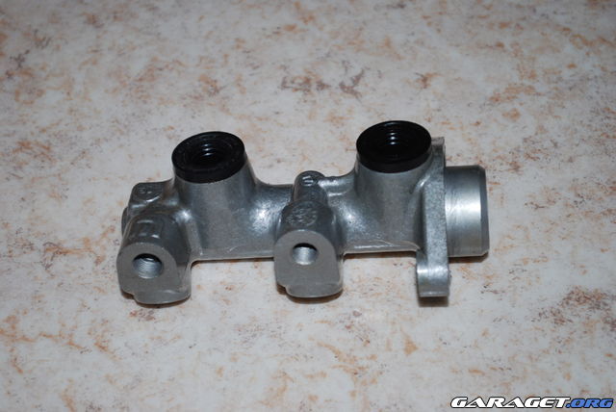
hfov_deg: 26.0
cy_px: 206
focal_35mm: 78
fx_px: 1336
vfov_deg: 17.5
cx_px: 308
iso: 200
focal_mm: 52
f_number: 5.6
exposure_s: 1/60
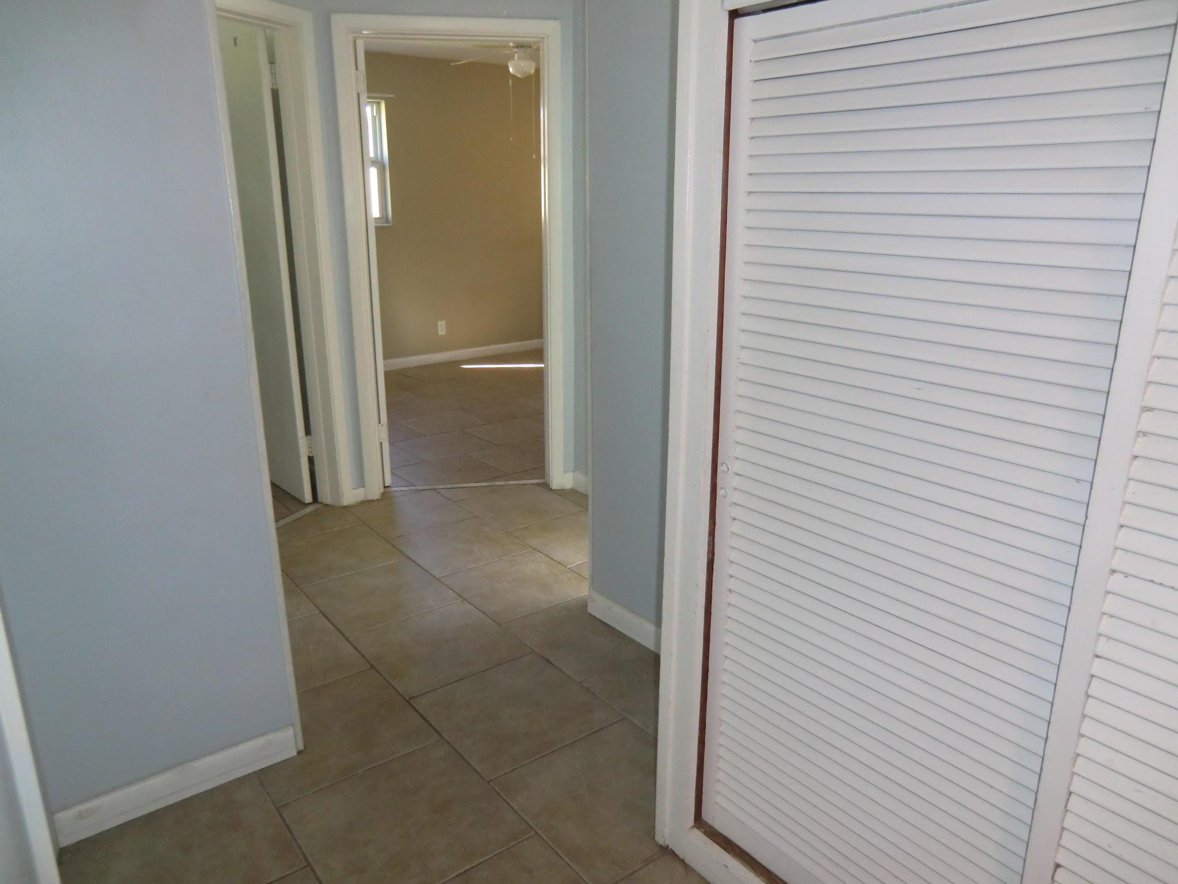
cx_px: 589
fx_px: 817
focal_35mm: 24
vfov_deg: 56.8
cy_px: 442
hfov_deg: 71.6
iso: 400
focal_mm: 4.3
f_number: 3.2
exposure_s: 1/60
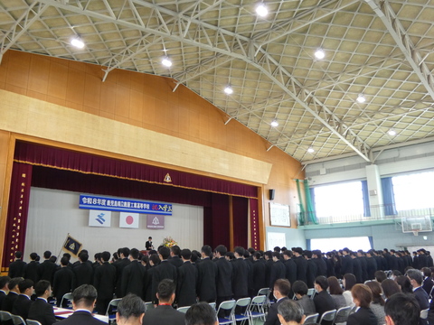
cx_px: 217
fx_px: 376
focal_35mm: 30
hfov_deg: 60.0
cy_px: 162
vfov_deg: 46.8
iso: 400
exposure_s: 1/80
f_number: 3.3
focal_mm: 5.3
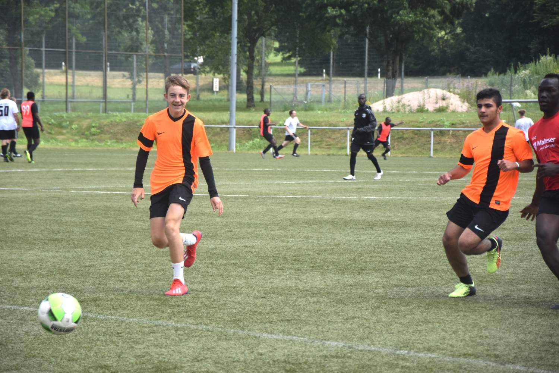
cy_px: 186
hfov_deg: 13.0
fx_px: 2445
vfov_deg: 8.7
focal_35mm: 158
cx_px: 280
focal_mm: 105
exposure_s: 1/1250
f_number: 5.6
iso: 400
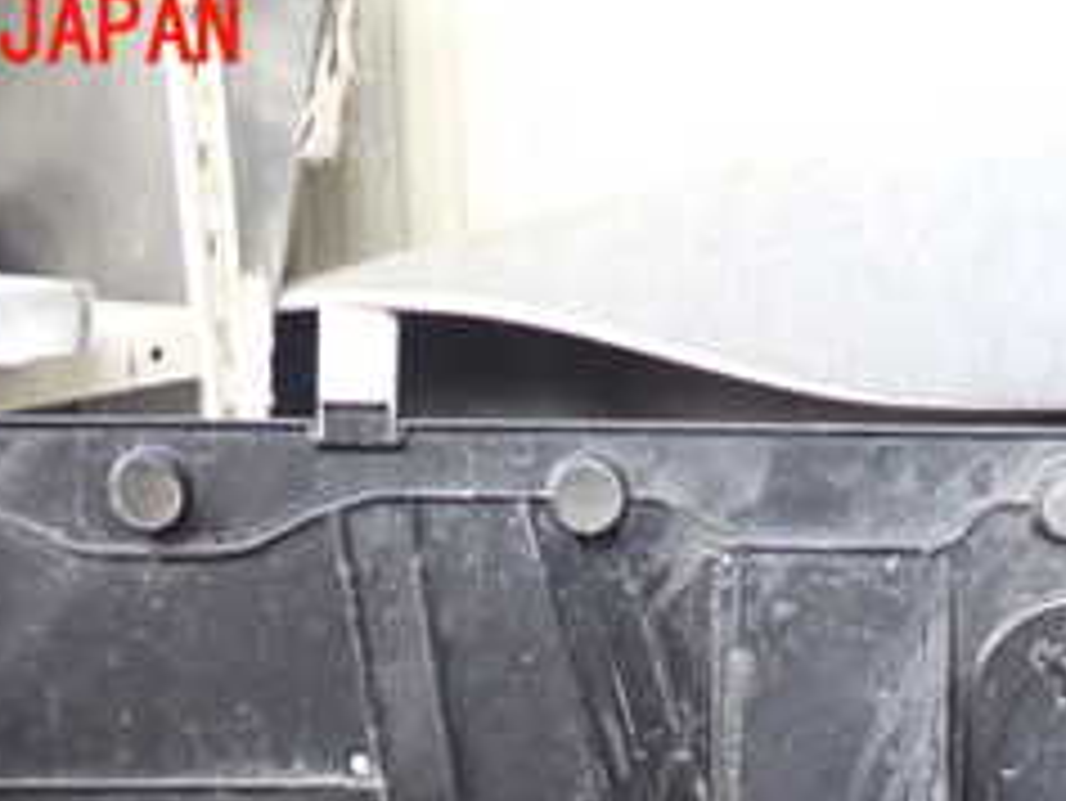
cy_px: 990
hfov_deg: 25.4
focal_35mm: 76
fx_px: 2342
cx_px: 774
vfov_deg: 18.3
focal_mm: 5.4
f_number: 2.3
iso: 640
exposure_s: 1/30
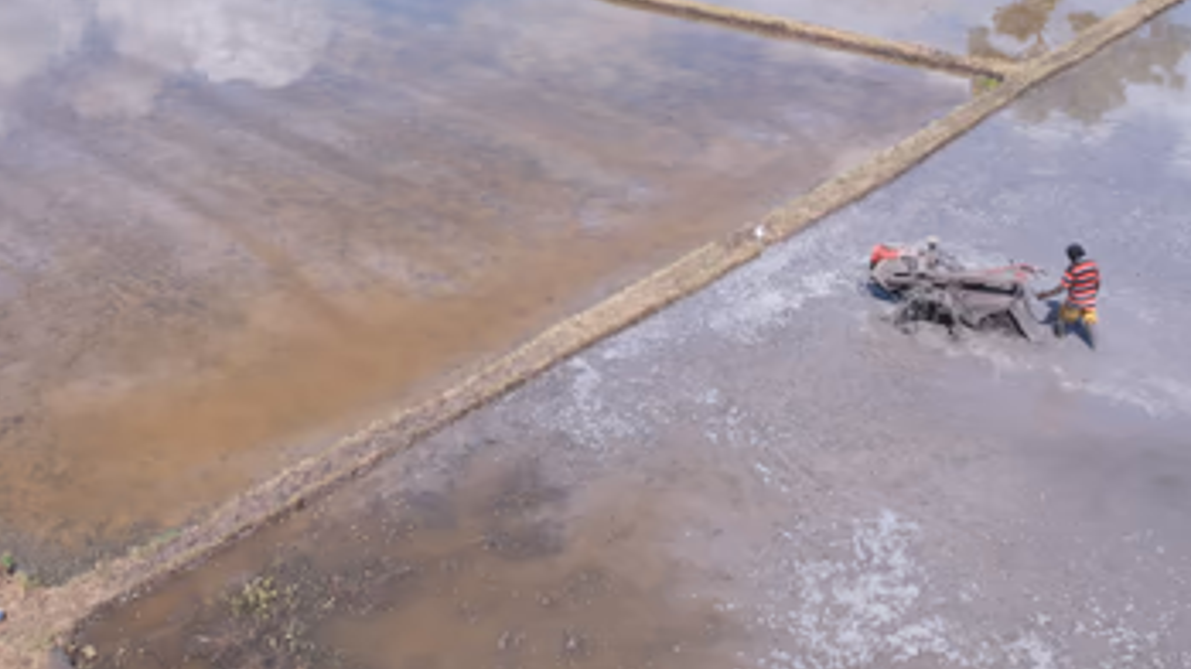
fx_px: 1200
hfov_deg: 52.8
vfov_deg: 30.2
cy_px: 106
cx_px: 590
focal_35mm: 38
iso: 100
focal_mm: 8.38
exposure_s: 1/1250
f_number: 2.8
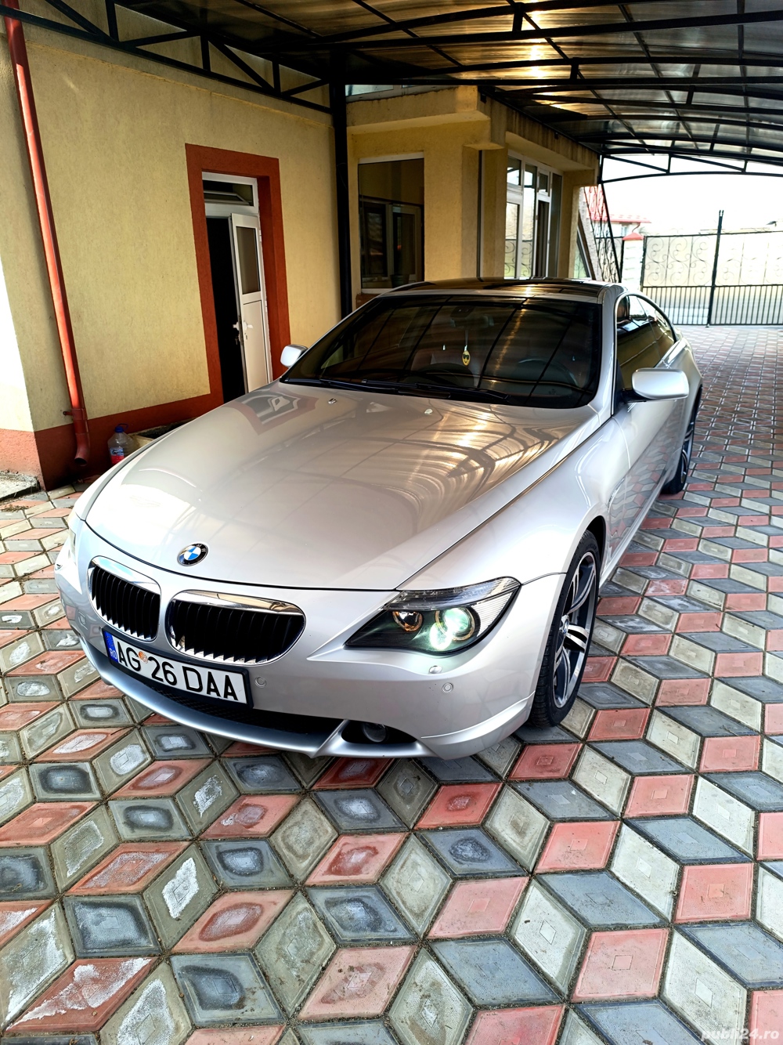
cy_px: 522
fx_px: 724
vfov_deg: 71.6
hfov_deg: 56.8
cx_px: 392
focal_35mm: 24
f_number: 1.65
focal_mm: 6.14
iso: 50
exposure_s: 1/118
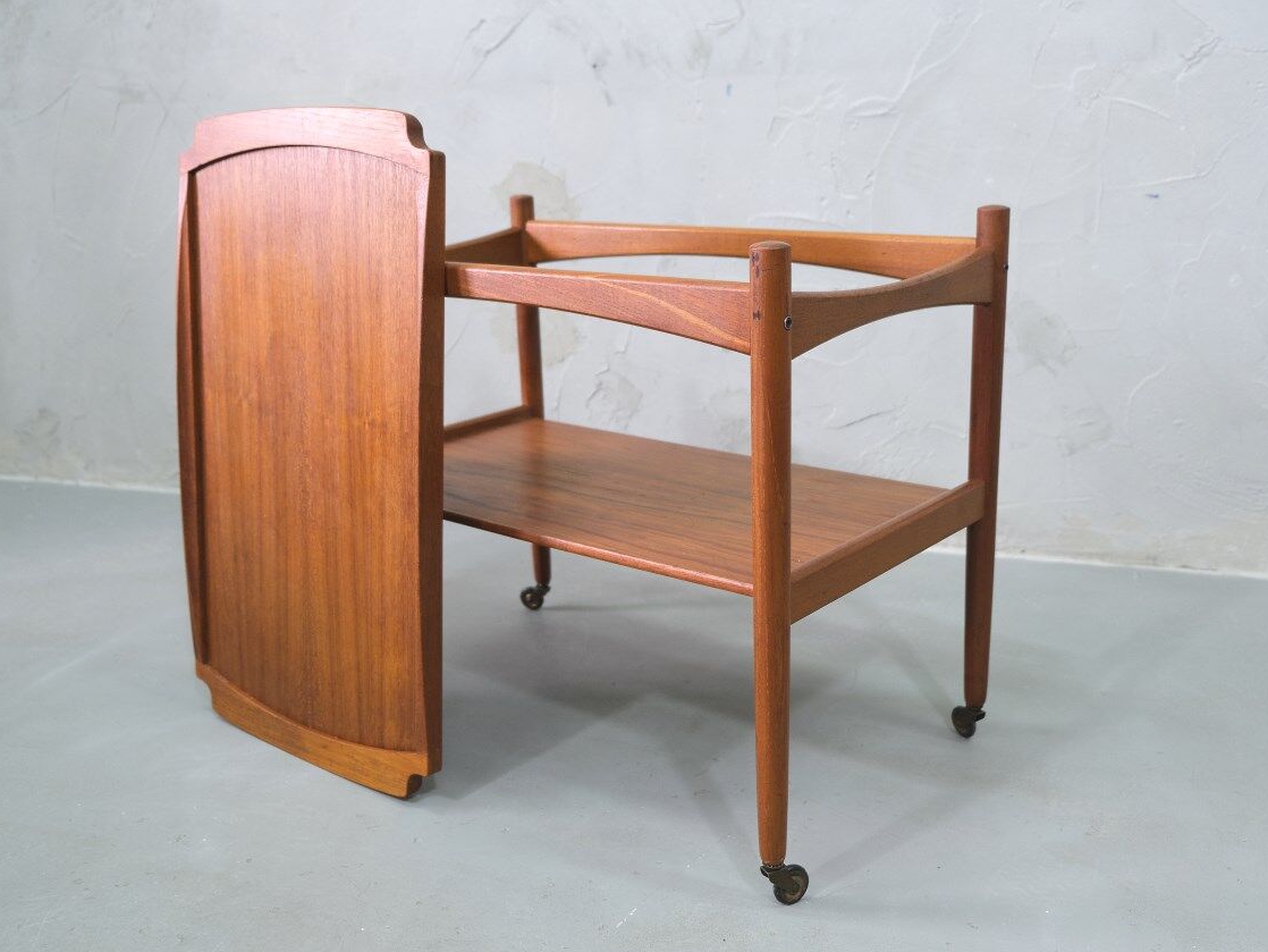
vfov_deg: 40.7
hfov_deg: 52.6
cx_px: 624
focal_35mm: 35
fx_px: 1282
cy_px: 480
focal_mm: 21.4
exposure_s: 1/30
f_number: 3.2
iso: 640
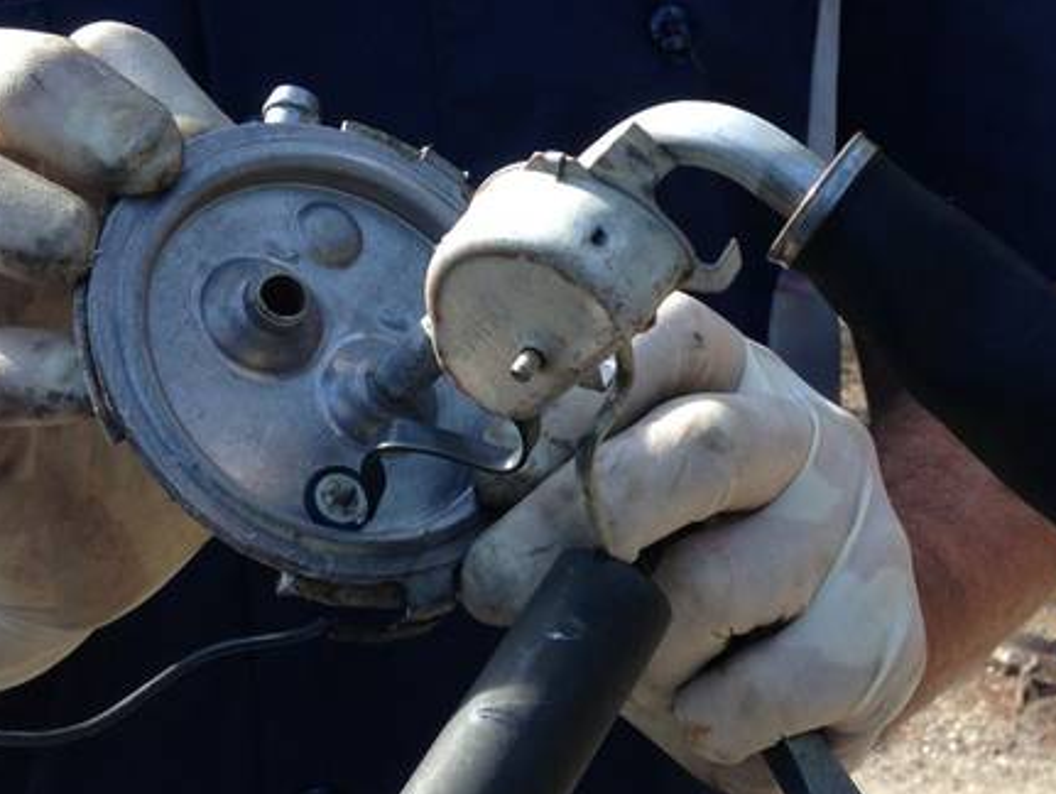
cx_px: 742
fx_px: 1893
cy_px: 466
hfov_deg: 30.8
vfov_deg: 23.7
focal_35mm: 62
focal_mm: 4.12
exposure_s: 1/242
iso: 50
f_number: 2.4
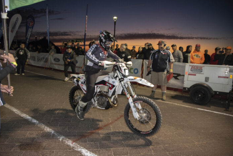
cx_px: 112
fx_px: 162
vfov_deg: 51.3
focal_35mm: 25
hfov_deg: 71.5
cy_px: 77
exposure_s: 1/250
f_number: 4
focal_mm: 24
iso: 1800
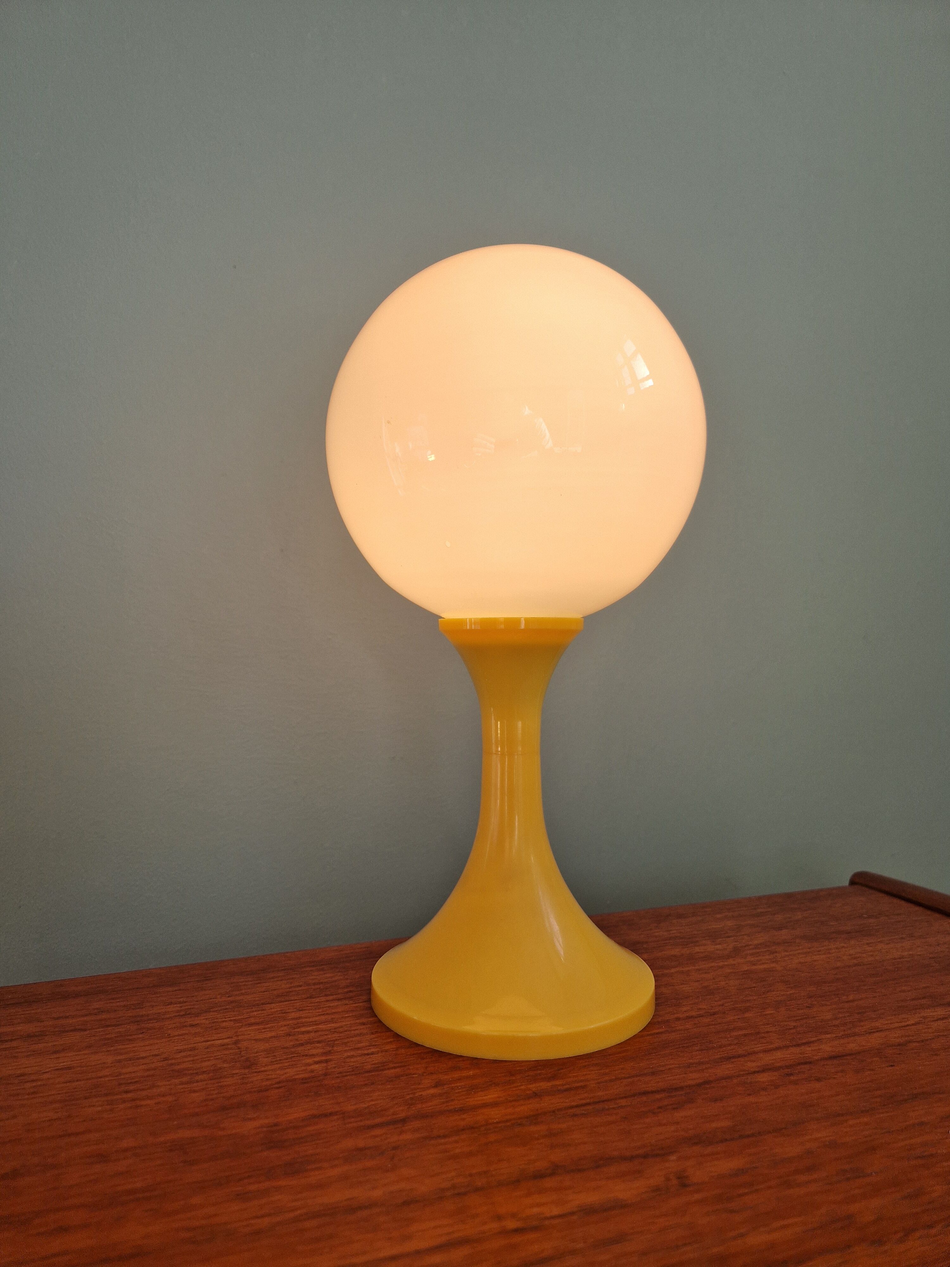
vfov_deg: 73.9
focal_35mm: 23
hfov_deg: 58.9
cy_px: 634
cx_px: 475
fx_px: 842
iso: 50
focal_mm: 5.4
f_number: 1.8
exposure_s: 1/218
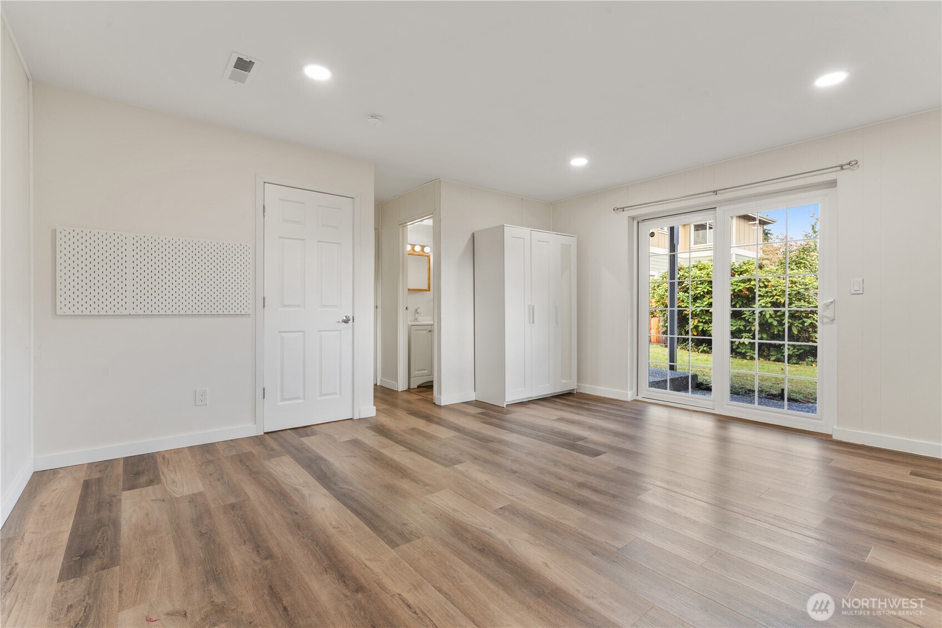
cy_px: 314
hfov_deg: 96.7
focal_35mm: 16
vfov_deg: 73.7
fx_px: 419
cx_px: 471
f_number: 11
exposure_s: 1.3
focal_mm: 16
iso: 100
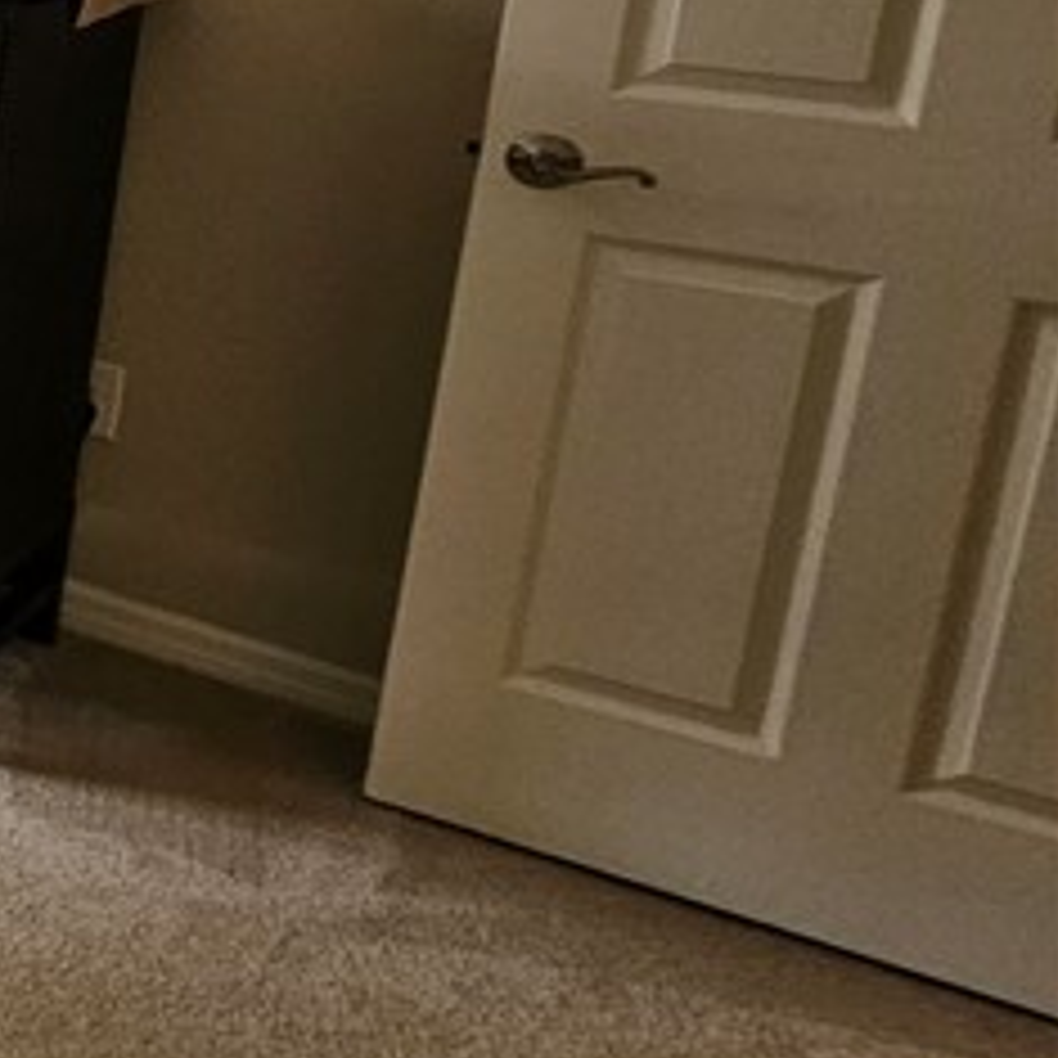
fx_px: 1729
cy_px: -27
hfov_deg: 17.4
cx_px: -1243
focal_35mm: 50
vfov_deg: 31.2
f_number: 2.2
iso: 100
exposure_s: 1/60
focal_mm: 2.2
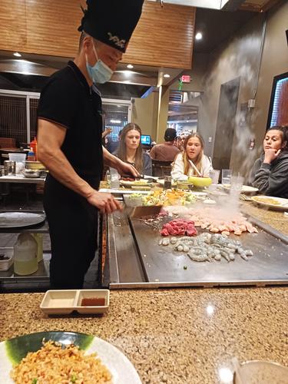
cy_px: 192
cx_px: 144
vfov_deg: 69.4
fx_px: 277
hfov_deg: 54.9
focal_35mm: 25
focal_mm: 4.6
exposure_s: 1/20
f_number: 1.8
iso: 1000
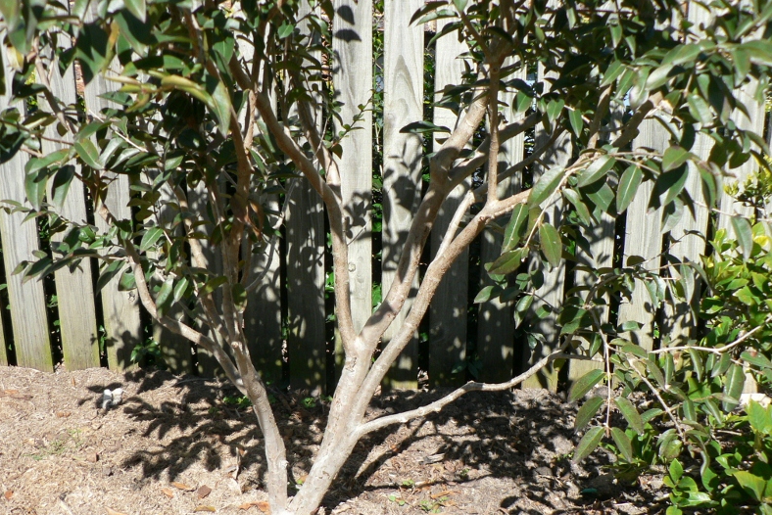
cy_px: 286
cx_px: 382
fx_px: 815
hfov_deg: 50.7
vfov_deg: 35.0
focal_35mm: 38
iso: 80
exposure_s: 1/500
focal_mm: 6
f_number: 3.2
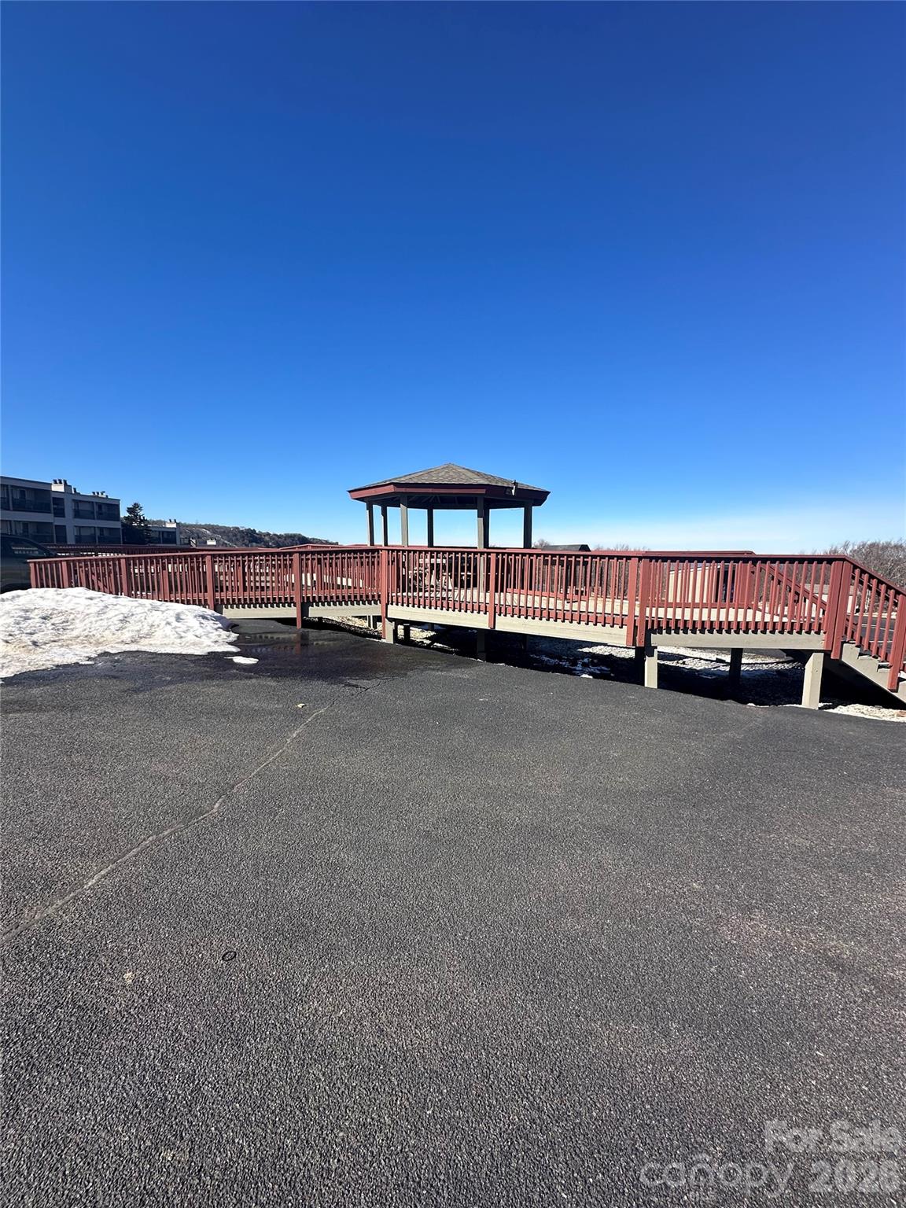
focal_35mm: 14
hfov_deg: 85.7
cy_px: 604
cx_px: 453
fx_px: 489
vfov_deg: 102.1
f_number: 2.2
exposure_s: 1/1715
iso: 50
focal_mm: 2.22
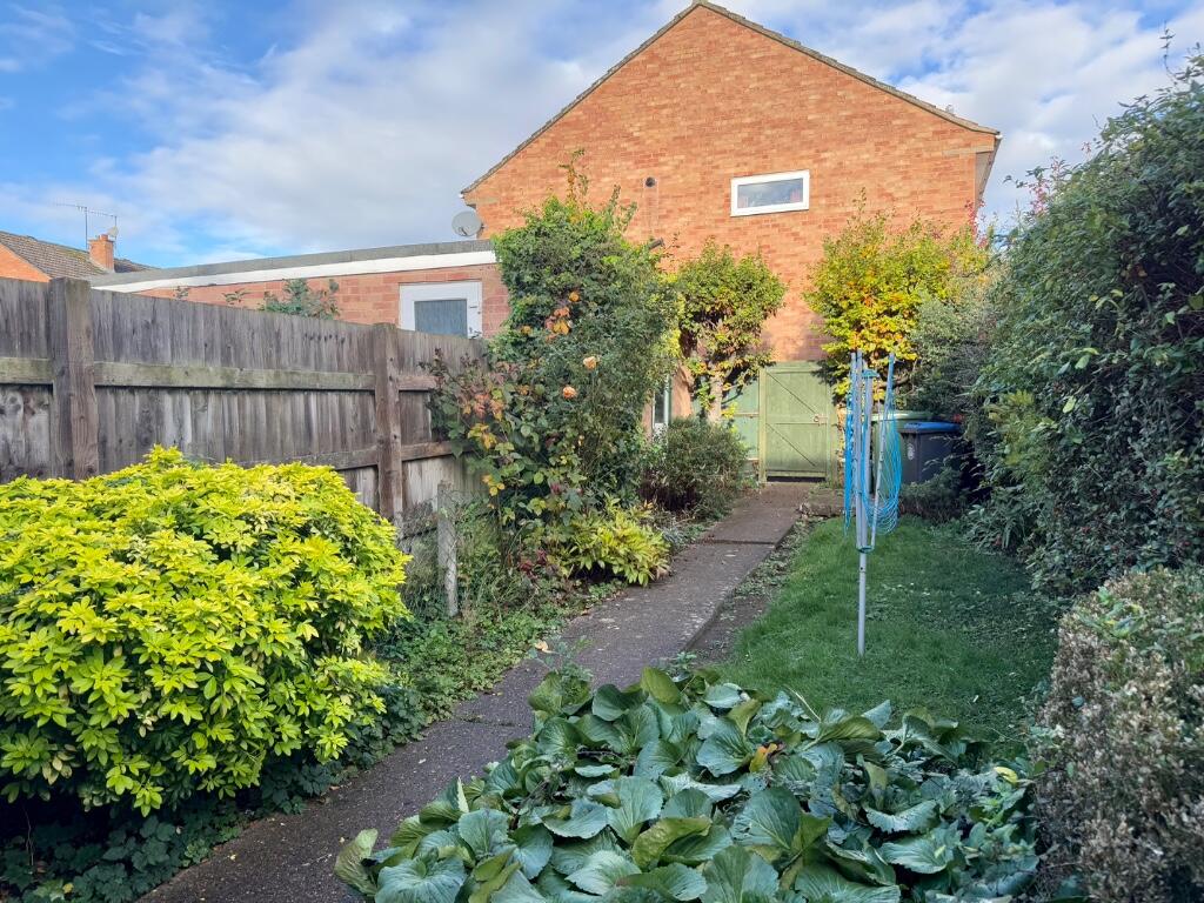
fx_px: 835
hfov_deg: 71.6
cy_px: 452
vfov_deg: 56.8
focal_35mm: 24
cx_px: 602
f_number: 1.78
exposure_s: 1/898
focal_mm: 6.76
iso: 80
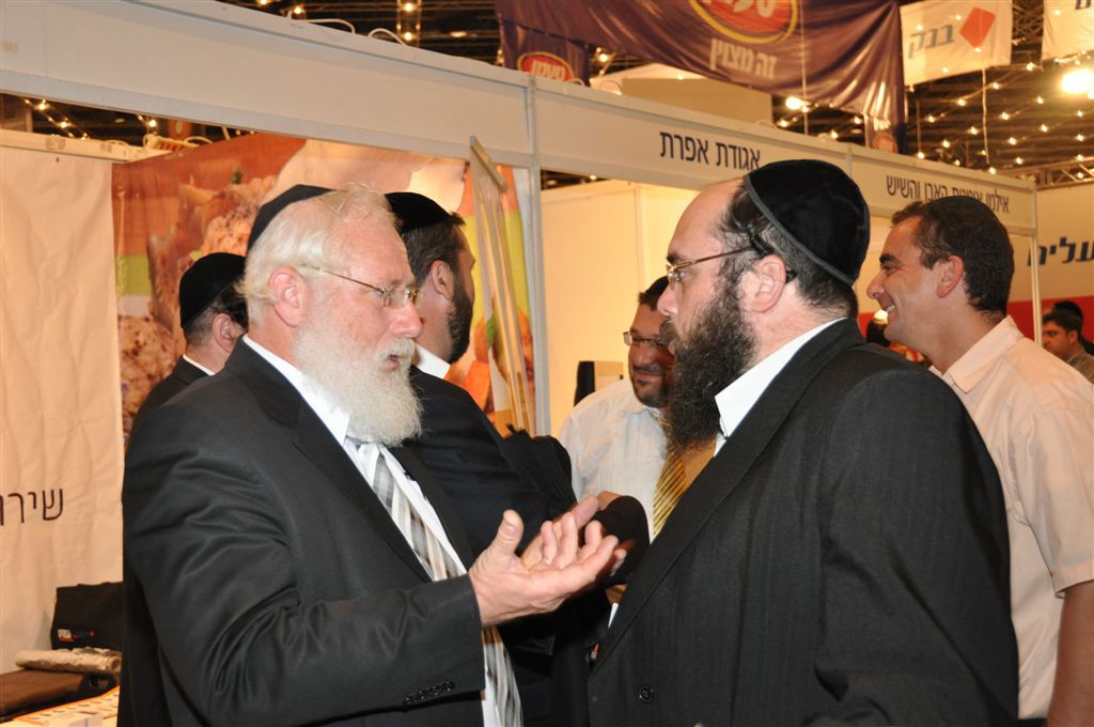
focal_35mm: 46
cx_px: 547
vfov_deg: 28.9
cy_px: 364
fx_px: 1411
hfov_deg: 42.4
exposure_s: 1/60
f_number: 4
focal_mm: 31
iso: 800
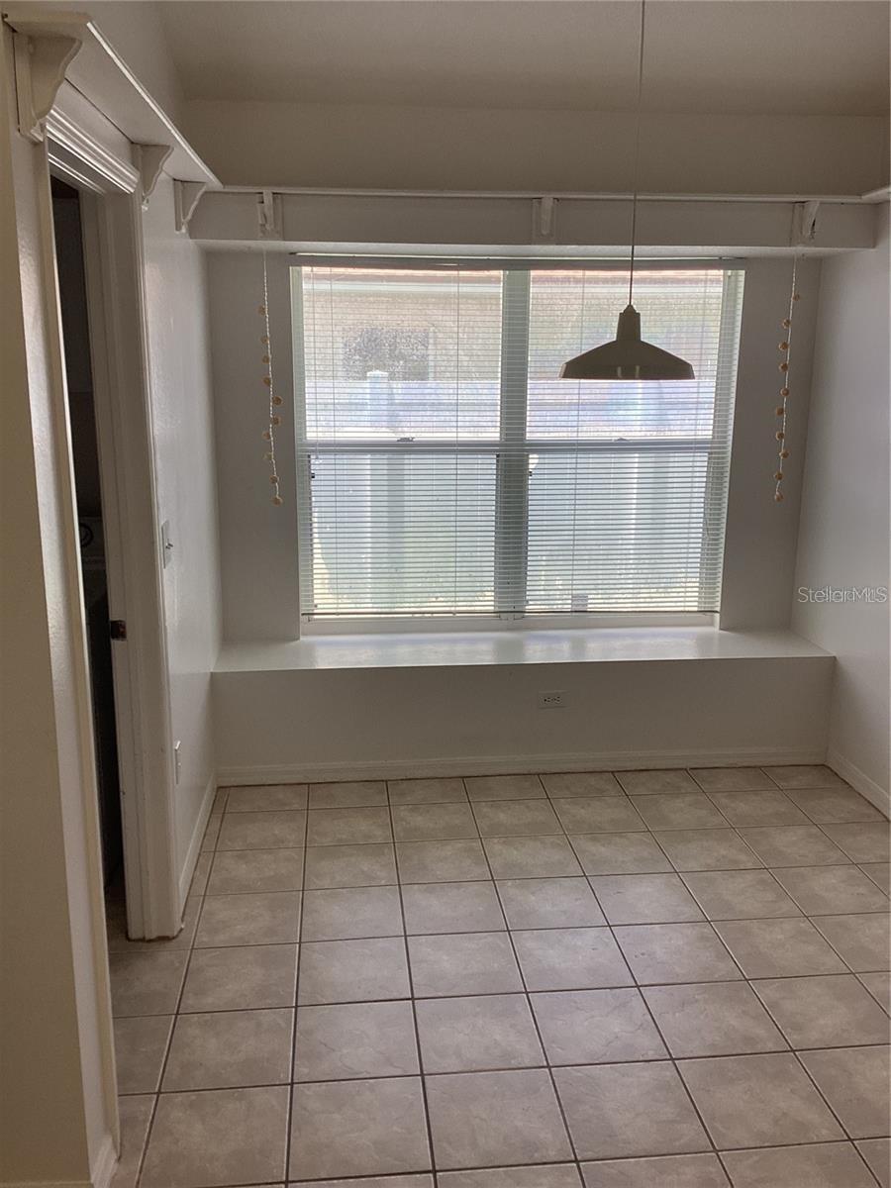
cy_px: 594
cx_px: 446
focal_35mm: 31
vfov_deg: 58.4
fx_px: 1064
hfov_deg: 45.4
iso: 25
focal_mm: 3.3
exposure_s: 1/120
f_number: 2.4
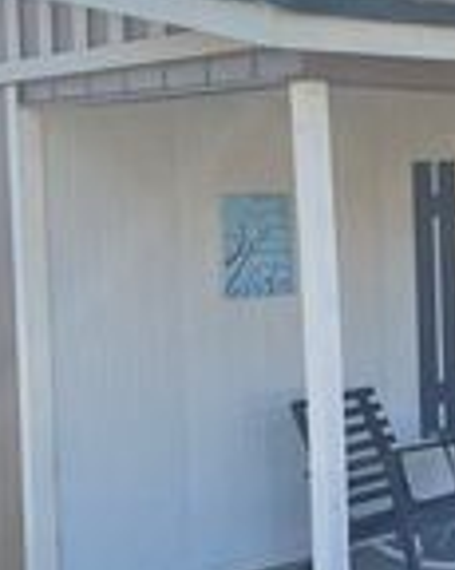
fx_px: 1483
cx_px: 558
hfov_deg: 16.6
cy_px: 307
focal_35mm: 88
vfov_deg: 21.7
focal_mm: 5.1
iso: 50
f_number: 1.6
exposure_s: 1/885
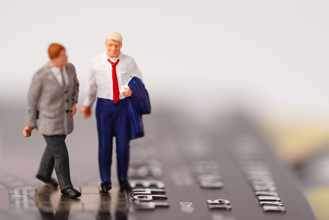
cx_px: 164
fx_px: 1234
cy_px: 110
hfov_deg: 15.2
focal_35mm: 135
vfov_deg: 10.2
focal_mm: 90
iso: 50
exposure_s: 1/60
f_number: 3.5
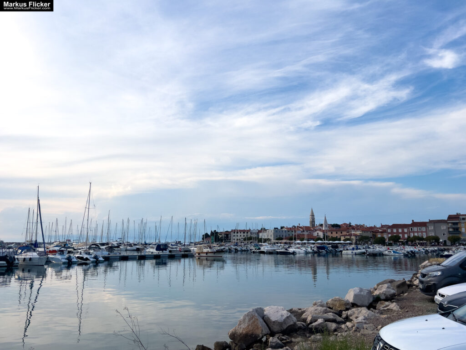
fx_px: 350
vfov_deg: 53.1
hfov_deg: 67.3
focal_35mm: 26
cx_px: 233
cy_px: 175
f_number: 1.5
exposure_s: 1/3500
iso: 50
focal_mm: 5.7
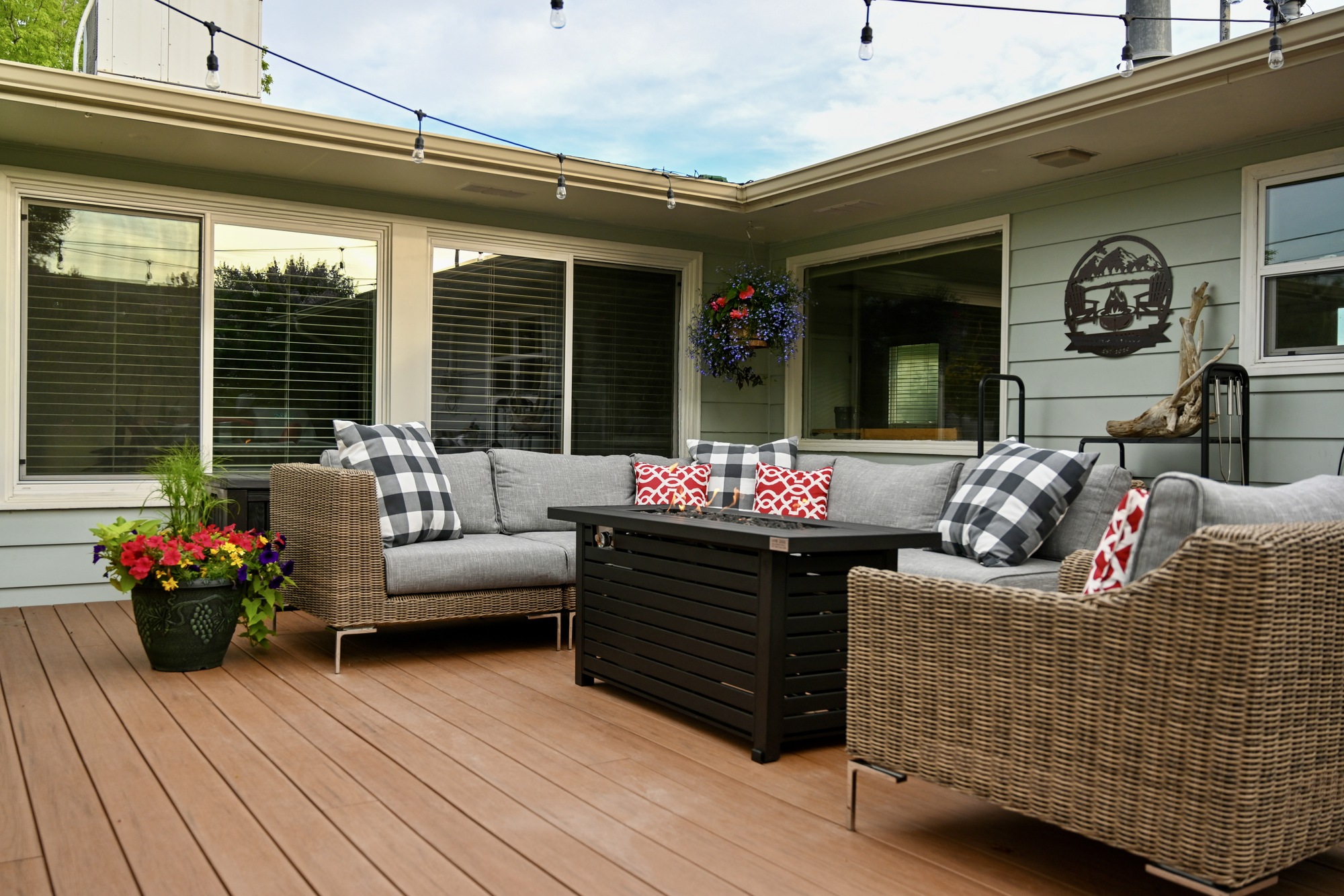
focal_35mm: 30
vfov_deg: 43.6
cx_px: 672
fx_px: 1120
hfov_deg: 61.9
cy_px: 448
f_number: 4.5
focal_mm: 30
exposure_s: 1/250
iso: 200
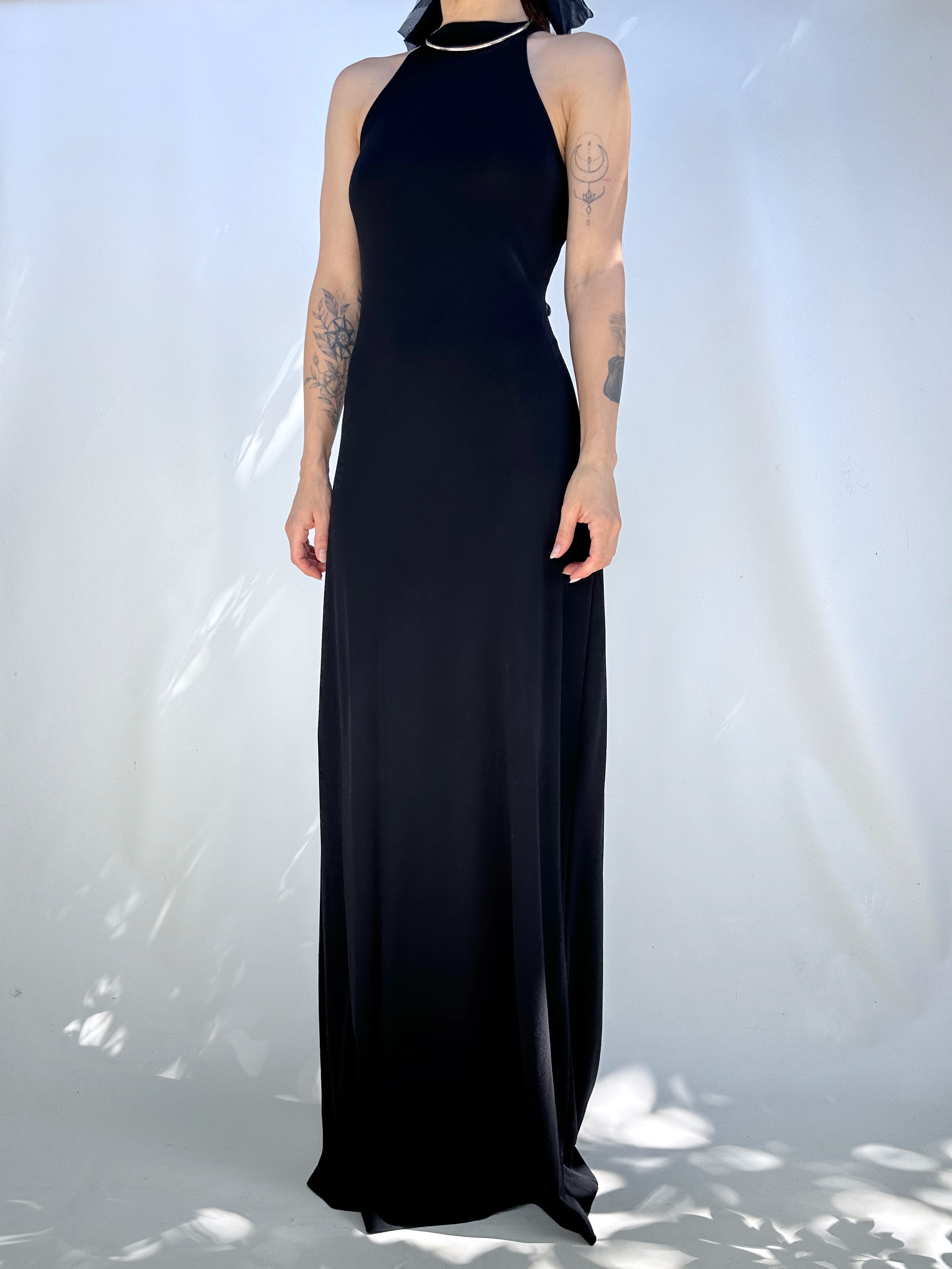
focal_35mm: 24
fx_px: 880
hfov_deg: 56.8
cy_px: 634
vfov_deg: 71.6
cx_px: 476
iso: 80
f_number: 1.78
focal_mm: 6.86
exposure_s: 1/601
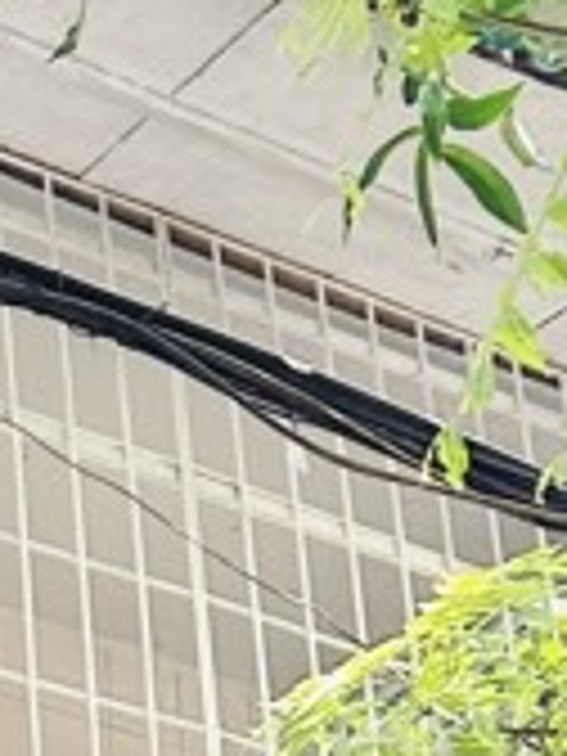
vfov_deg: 11.7
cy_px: 1638
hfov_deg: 9.5
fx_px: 3189
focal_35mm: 146
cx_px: -531
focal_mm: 6.86
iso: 200
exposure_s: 1/121
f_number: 1.78
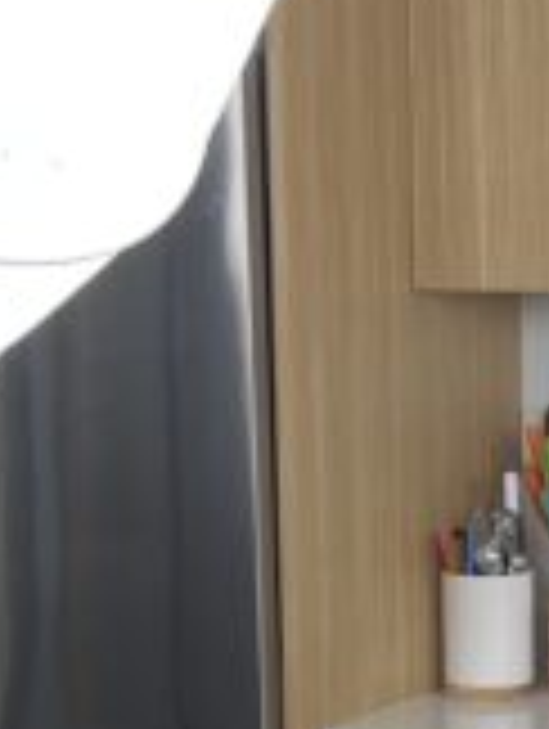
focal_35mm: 157
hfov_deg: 9.3
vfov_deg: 12.4
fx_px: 3311
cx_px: 691
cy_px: 698
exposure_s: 1/120
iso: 50
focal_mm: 5.1
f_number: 1.6
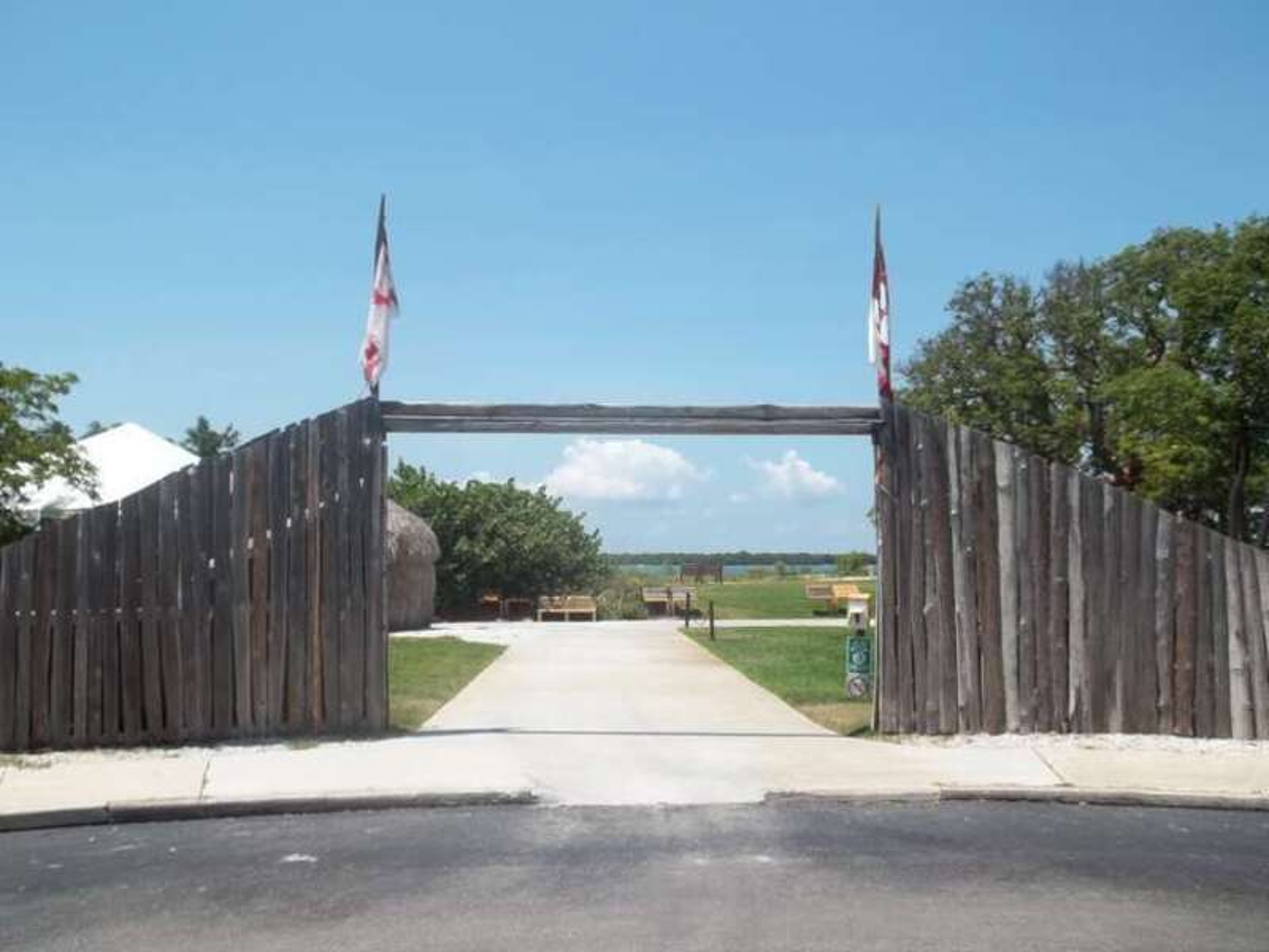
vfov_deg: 42.9
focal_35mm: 33
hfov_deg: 55.4
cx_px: 634
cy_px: 476
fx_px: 1210
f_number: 8
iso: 64
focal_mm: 5.9
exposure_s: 1/200
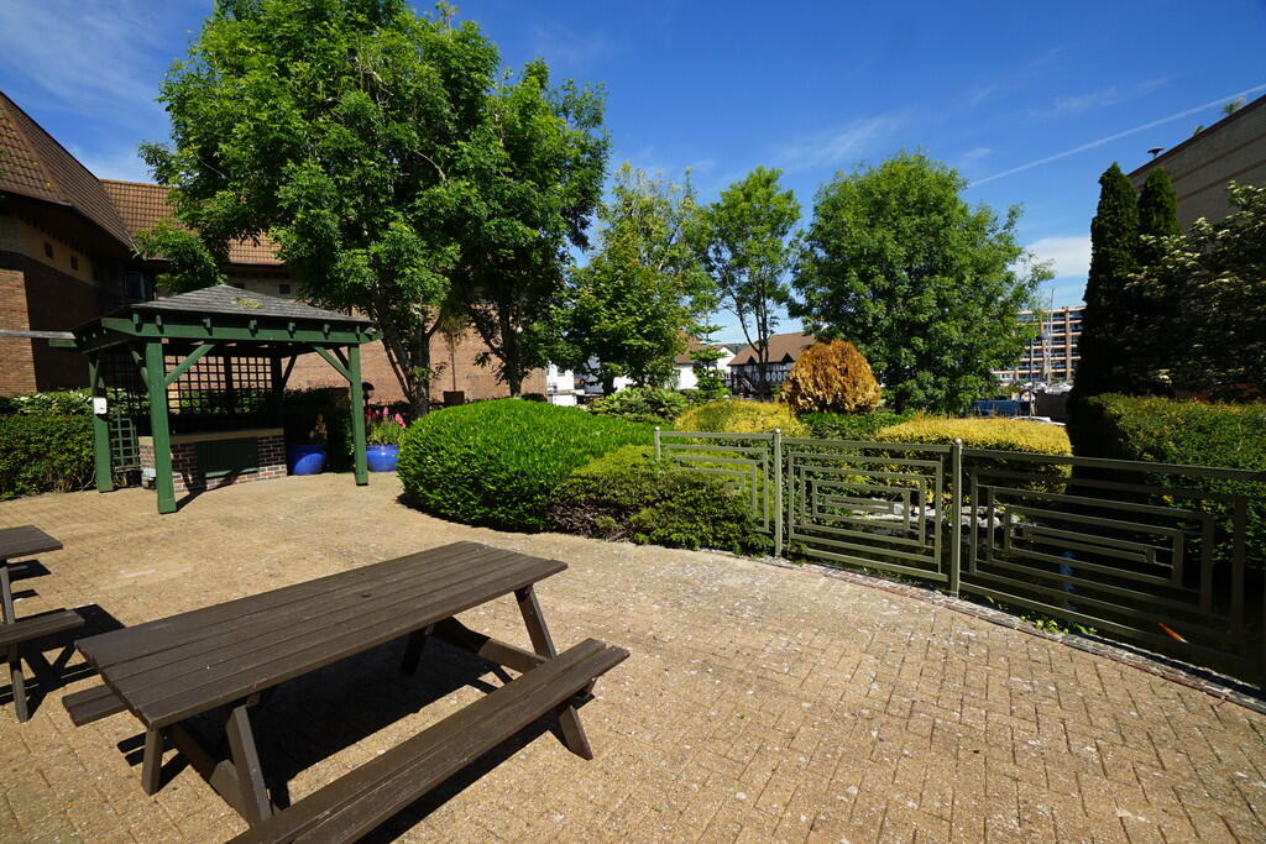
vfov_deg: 77.3
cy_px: 422
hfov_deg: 100.4
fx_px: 528
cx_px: 633
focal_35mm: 15
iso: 100
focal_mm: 10
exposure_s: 1/125
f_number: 11
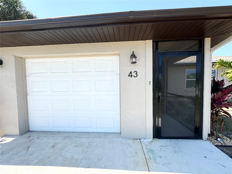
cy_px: 87
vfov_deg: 85.7
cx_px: 116
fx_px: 94
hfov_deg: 102.1
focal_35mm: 14
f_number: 2.2
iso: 50
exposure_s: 1/1395
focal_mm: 2.22
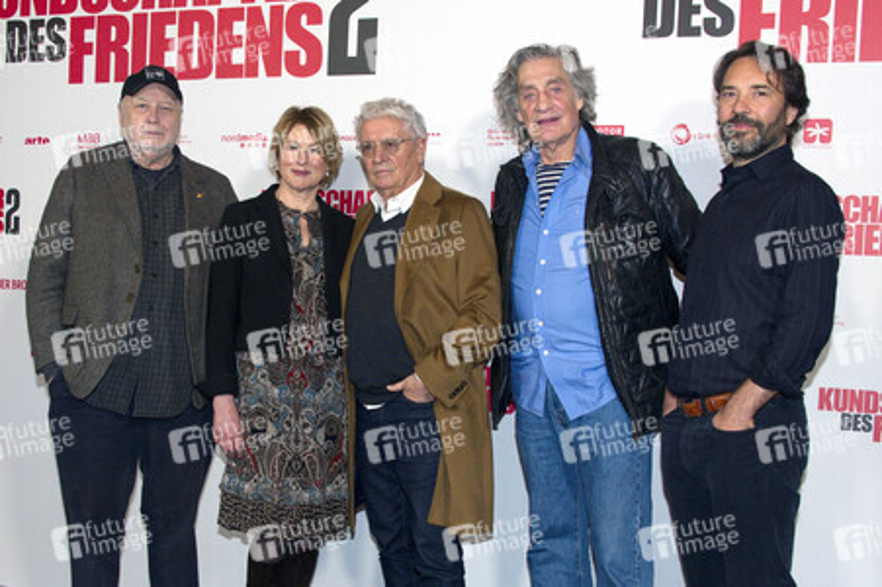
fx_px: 832
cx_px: 441
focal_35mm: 34
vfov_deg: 38.8
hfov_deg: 55.8
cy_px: 294
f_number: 6.3
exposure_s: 1/125
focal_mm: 34
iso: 1600
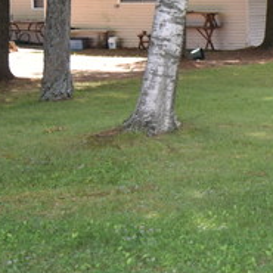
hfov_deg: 15.9
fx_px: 857
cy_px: 66
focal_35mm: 96
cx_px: 459
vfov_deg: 18.0
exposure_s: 1/125
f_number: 5.6
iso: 200
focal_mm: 16
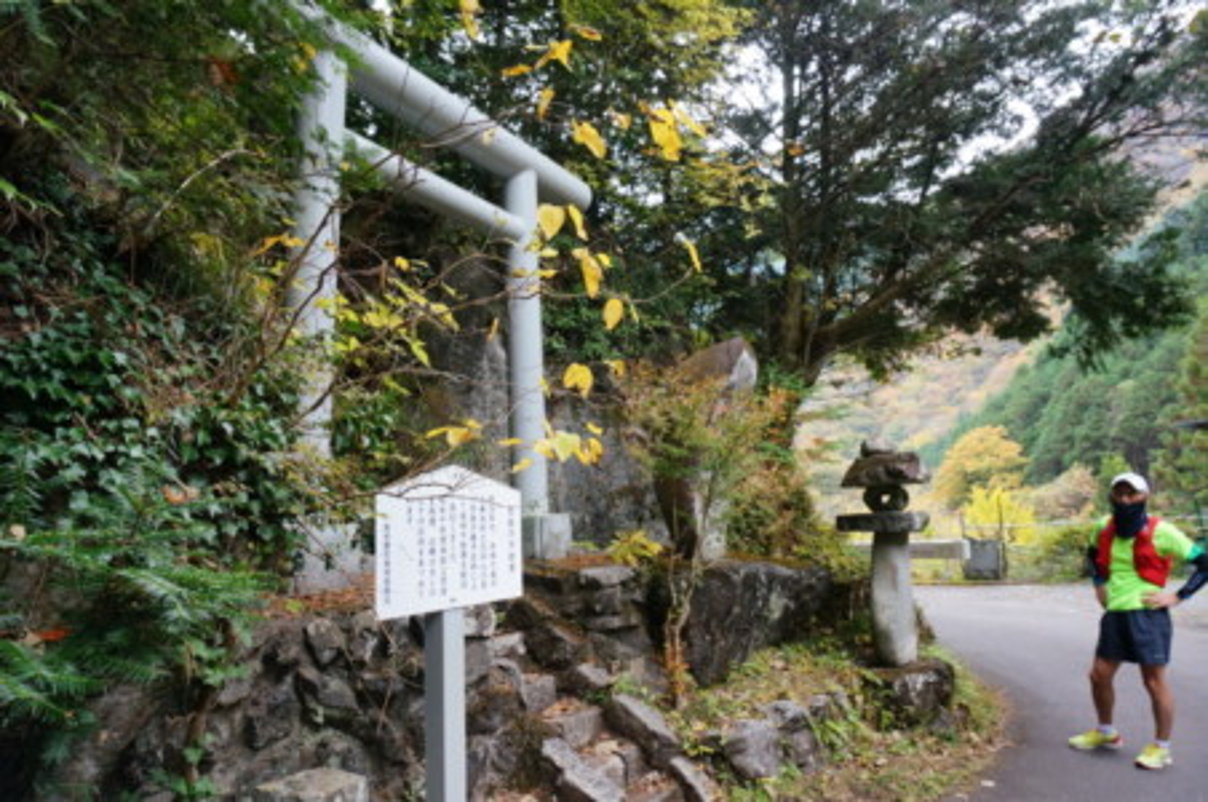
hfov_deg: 73.8
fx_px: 804
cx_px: 604
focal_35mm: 24
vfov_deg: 53.0
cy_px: 401
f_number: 6.3
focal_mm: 16
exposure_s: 1/60
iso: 1000
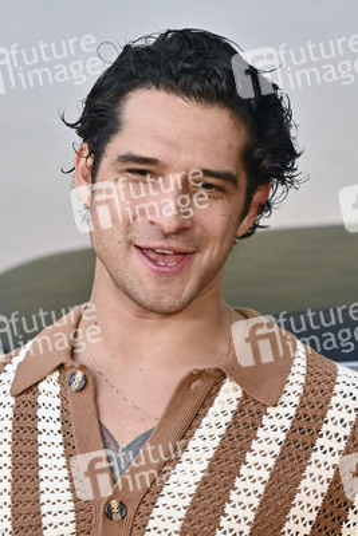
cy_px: 268
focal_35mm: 165
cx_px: 179
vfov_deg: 12.4
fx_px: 2459
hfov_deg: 8.3
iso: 2500
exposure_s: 1/320
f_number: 5
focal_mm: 110
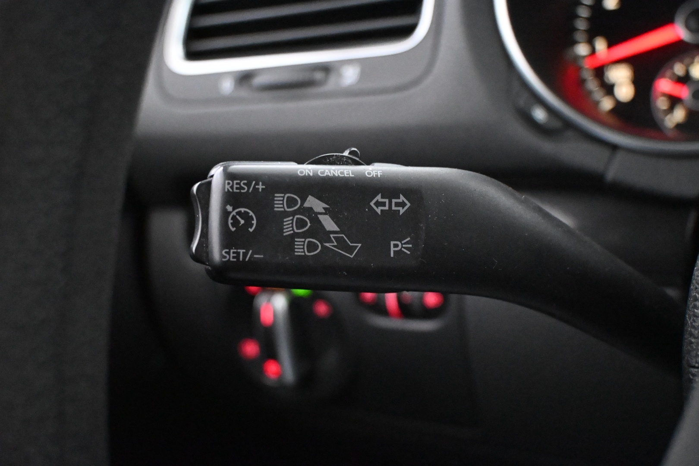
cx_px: 350
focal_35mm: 41
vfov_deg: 32.4
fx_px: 801
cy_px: 233
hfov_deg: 47.2
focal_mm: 27.5
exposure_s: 1/50
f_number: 4.5
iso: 12800
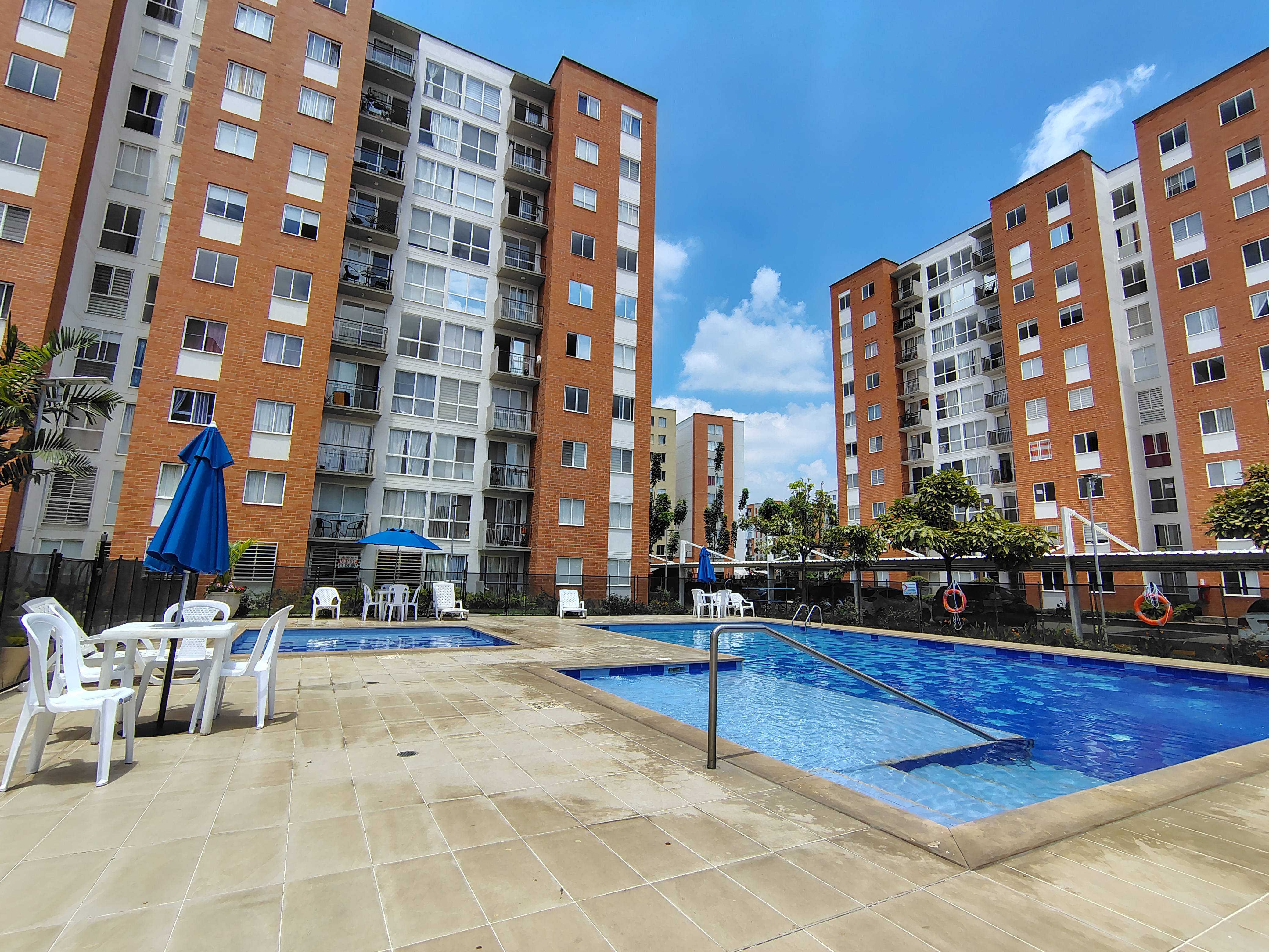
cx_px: 634
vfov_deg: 78.1
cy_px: 476
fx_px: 587
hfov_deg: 94.5
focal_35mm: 16
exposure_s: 1/1429
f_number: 2.2
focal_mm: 2.13
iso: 100
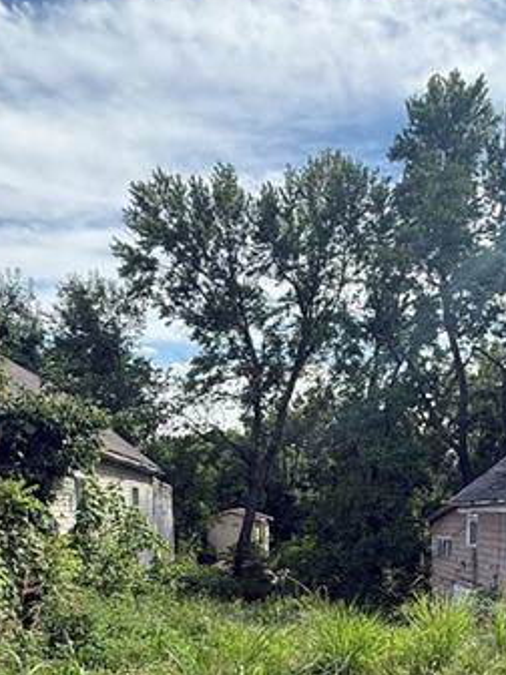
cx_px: 299
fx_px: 624
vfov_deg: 50.2
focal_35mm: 32
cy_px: 613
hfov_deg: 44.0
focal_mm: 2.22
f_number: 2.2
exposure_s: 1/664
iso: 64
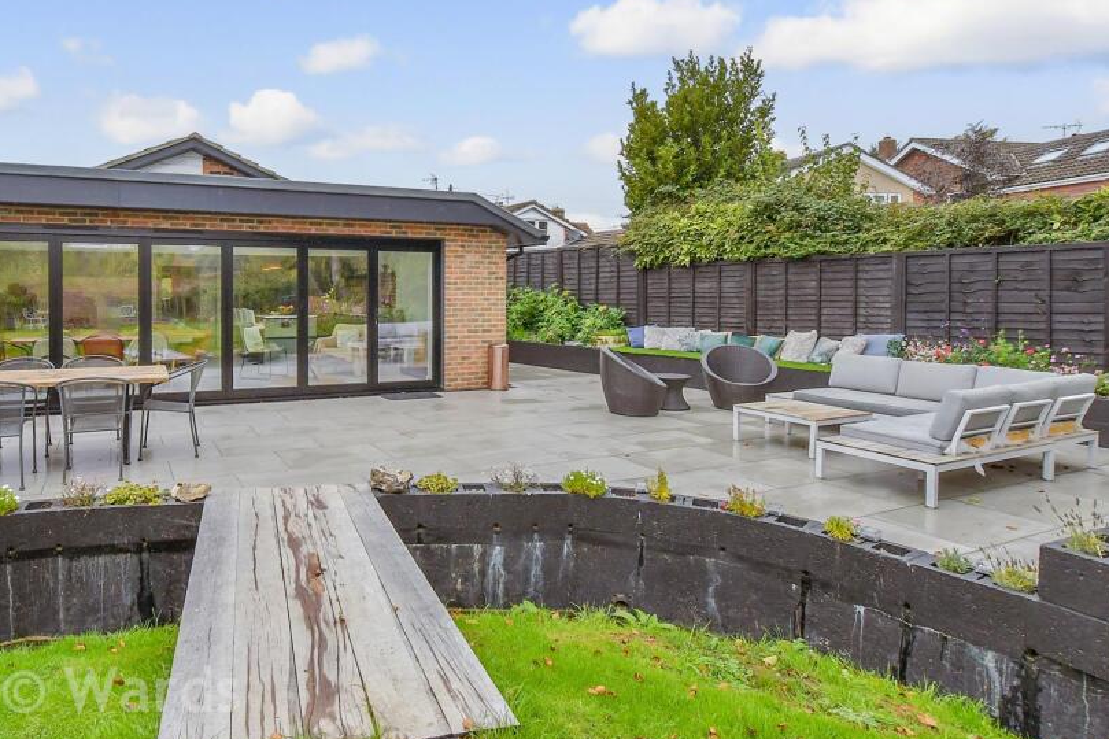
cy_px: 370
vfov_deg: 64.5
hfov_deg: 86.1
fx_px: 585
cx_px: 458
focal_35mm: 19
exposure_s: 1/320
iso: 320
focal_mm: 10
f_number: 8
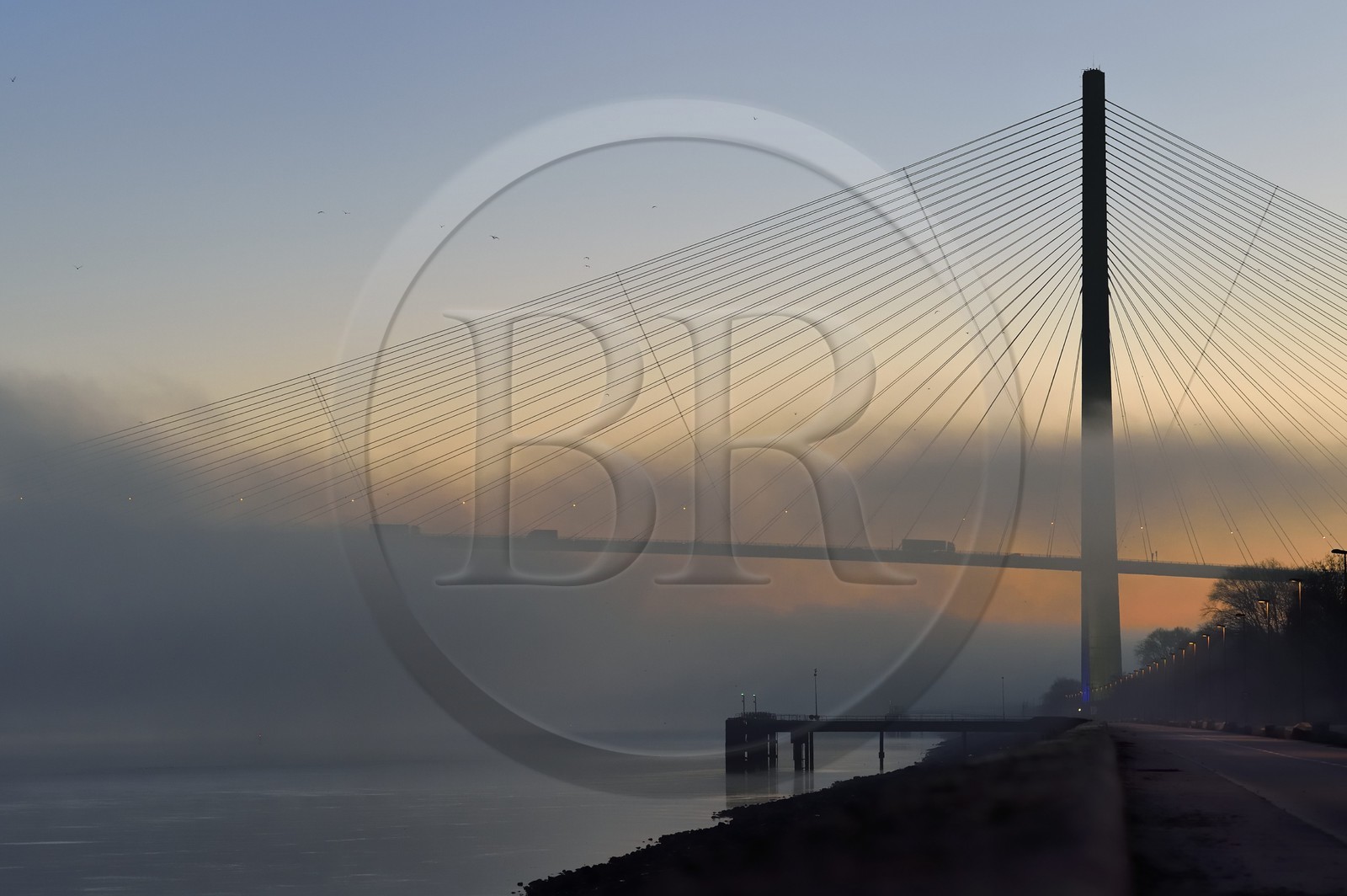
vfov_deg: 13.4
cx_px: 674
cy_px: 448
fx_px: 3813
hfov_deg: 20.0
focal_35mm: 102
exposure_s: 1/50
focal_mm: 102
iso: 800
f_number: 5.6
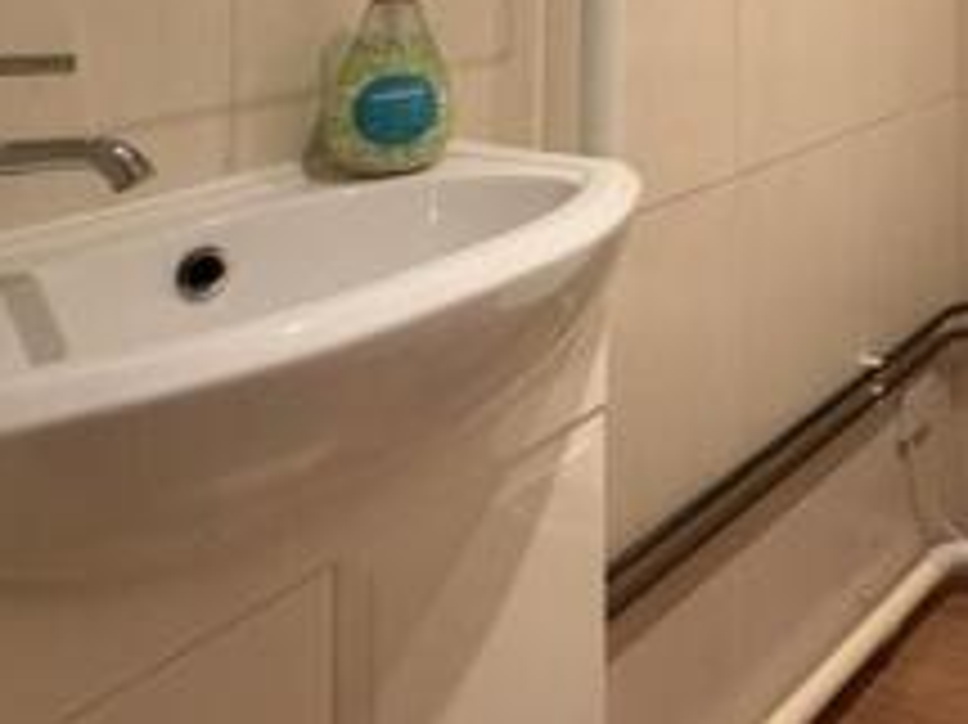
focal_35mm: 38
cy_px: -124
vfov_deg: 32.0
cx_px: 1074
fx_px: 1062
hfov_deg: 39.6
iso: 320
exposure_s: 1/100
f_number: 2.2
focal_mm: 2.22
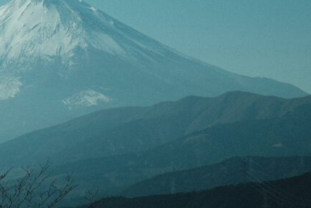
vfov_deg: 6.9
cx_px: 43
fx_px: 1710
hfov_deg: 10.3
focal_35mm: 198
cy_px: 47
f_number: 5.6
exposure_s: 1/300
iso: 100
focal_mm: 55
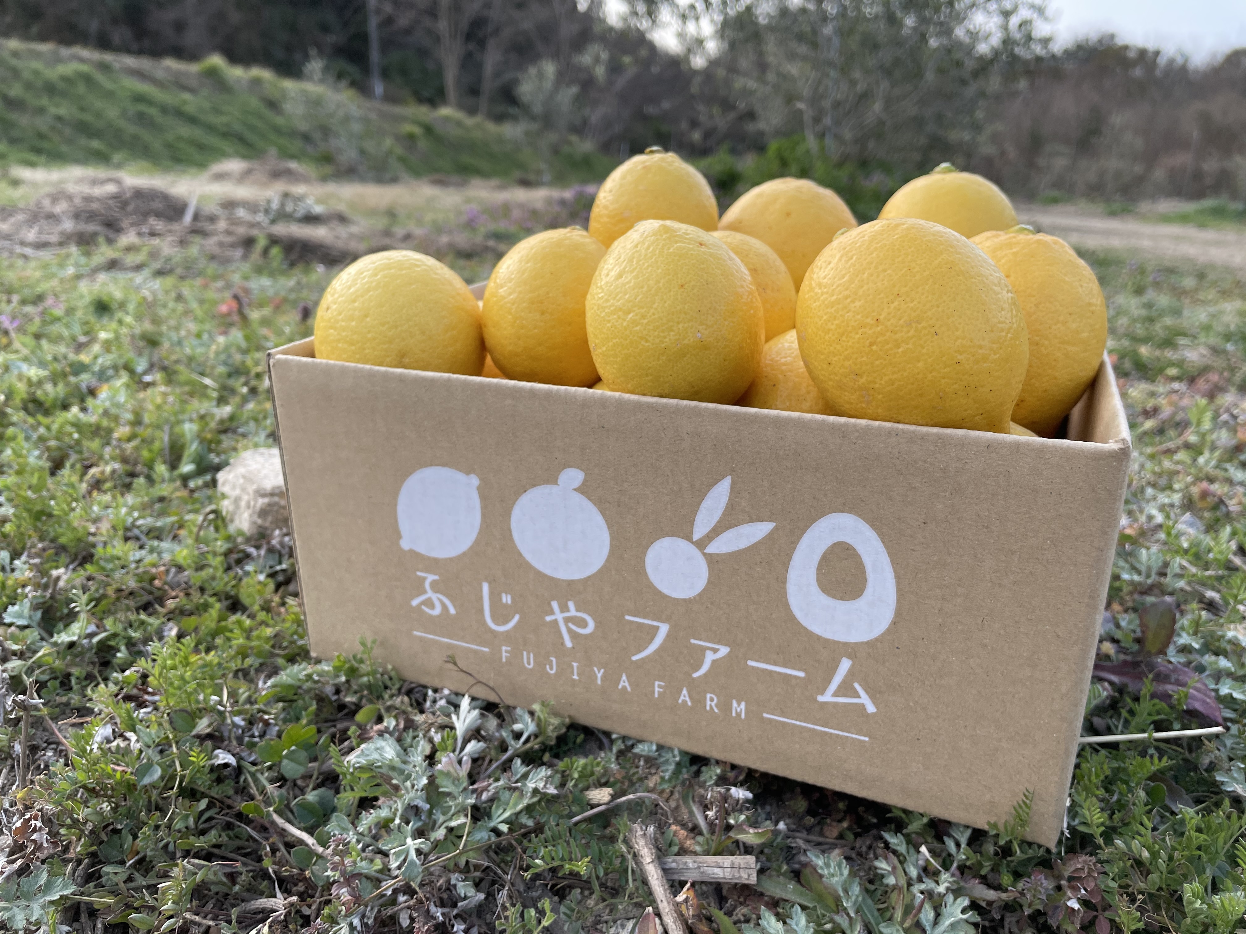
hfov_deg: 67.3
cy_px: 467
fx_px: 936
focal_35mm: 26
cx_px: 623
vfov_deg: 53.1
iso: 32
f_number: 1.6
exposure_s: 1/824
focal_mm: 4.2
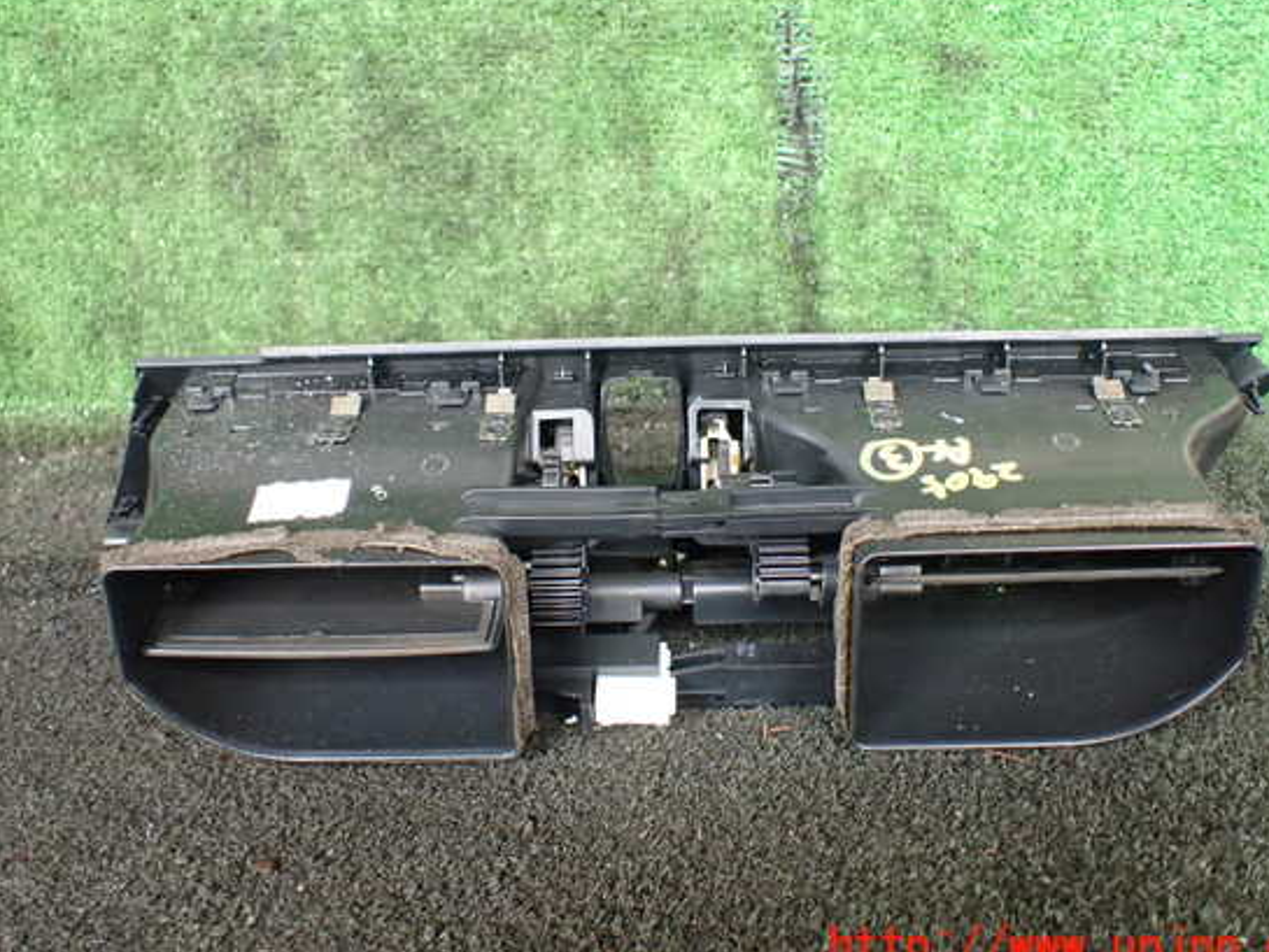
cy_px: 454
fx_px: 1210
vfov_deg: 42.9
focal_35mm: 33
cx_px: 657
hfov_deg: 55.3
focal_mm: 5.4
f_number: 2.3
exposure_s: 1/125
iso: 640
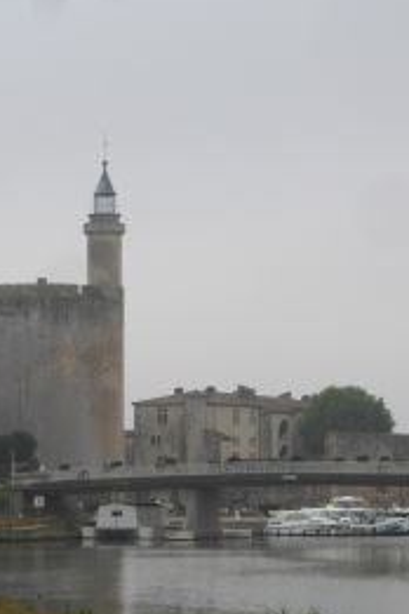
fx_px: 2658
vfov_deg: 13.2
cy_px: 336
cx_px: 56
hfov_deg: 8.8
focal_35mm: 156
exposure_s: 1/125
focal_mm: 16.1
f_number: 4.9
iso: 80
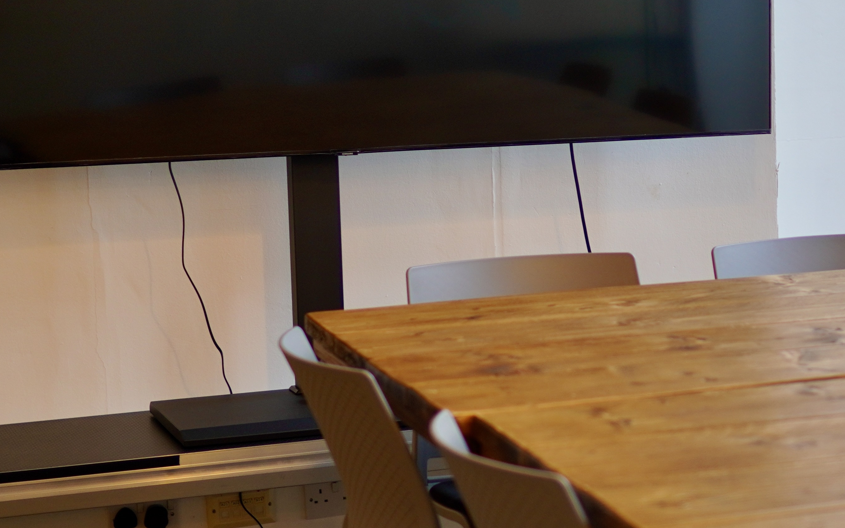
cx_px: 617
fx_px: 2349
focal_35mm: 102
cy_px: 163
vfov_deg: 12.8
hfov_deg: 20.3
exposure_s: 1/125
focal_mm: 30
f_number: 1.4
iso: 125
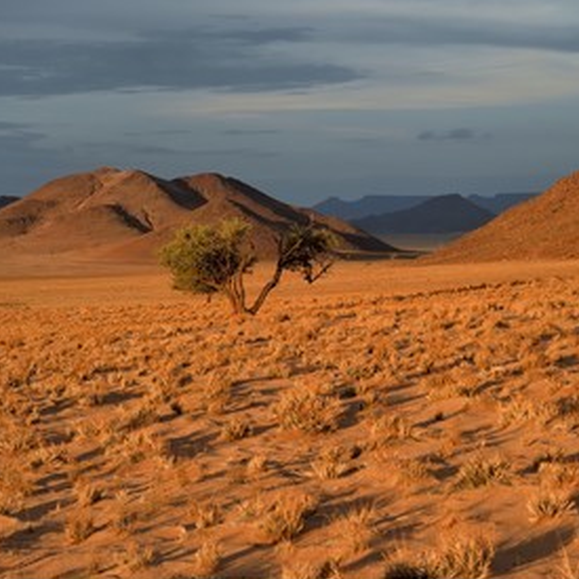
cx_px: 399
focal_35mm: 91
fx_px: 1722
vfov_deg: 19.1
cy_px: 288
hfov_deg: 19.0
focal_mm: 70
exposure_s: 1/400
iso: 400
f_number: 8
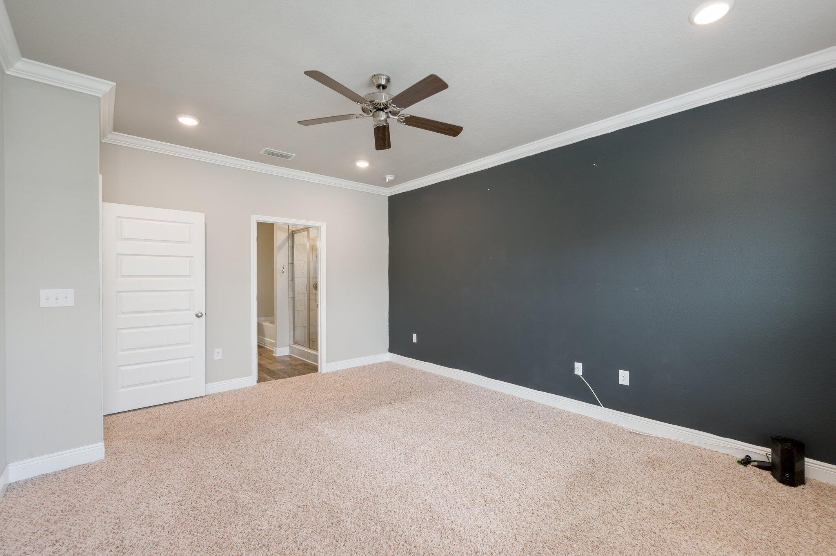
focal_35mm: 16
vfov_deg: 75.4
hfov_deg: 98.6
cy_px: 278
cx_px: 418
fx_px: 360
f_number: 9
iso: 320
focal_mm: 15.5
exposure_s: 1/4
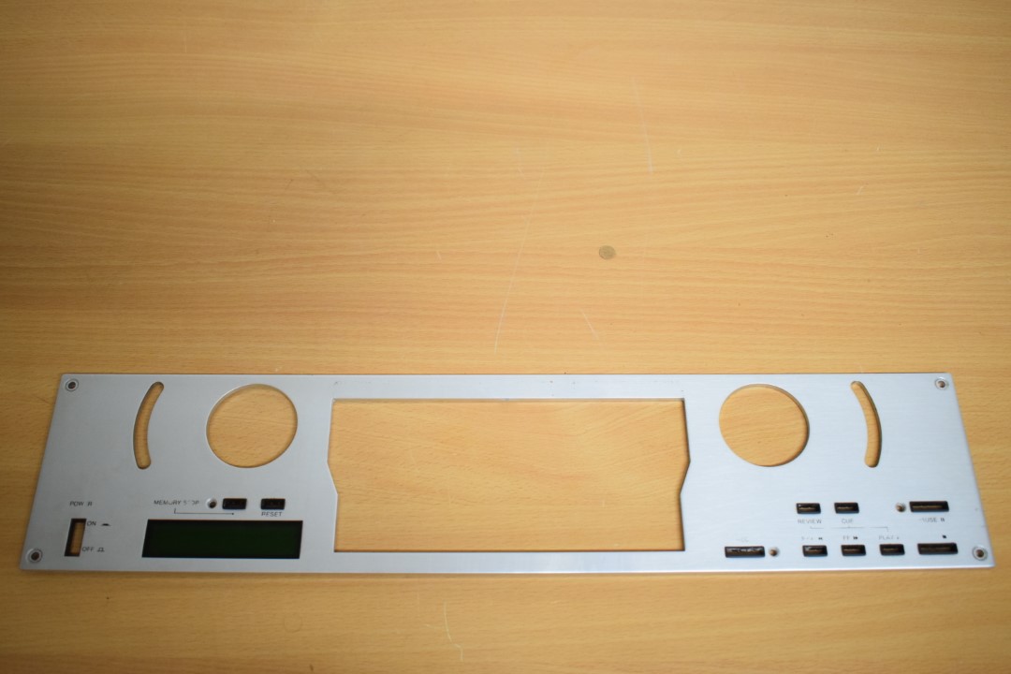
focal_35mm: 34
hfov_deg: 55.1
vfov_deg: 38.4
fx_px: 969
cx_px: 506
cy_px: 337
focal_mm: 23
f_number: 4
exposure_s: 1/125
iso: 1600
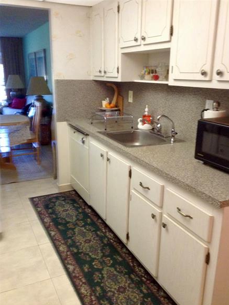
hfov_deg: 41.8
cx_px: 117
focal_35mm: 34
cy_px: 157
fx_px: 300
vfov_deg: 53.9
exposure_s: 1/24
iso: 160
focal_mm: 3.3
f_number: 2.4
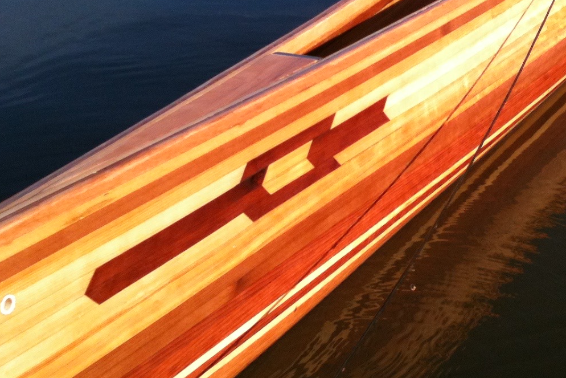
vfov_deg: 18.1
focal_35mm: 75
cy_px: 120
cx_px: 402
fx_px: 1179
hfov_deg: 26.7
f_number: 2.8
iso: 64
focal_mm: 3.85
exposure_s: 1/955
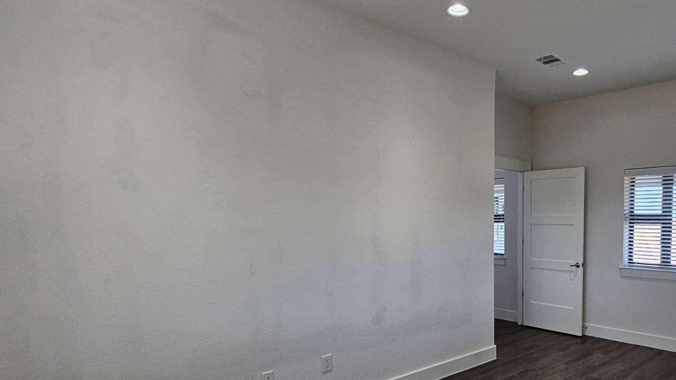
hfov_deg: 74.3
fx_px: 412
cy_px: 251
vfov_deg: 48.7
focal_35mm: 23
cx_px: 488
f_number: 2.2
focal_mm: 2.2
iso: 100
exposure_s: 1/120
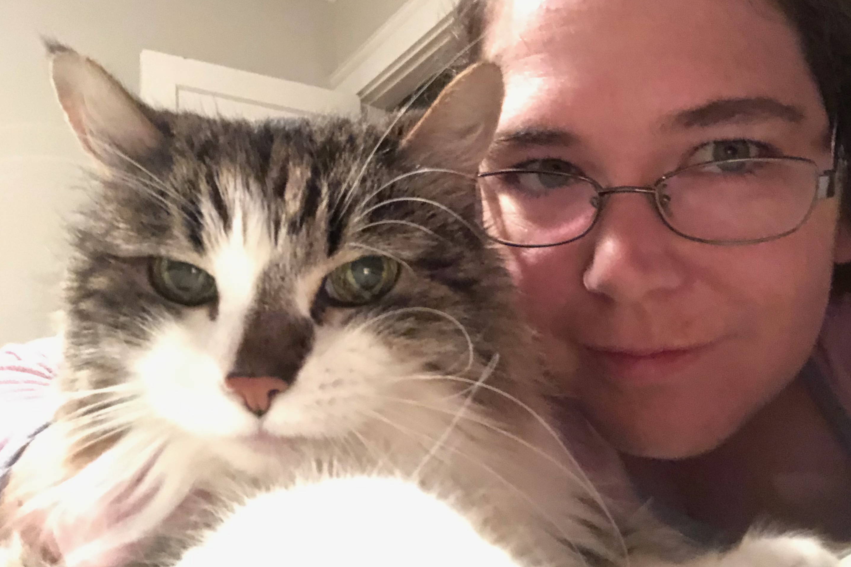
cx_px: 454
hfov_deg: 53.1
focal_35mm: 36
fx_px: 851
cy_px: 252
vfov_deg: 36.8
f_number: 2.2
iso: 1250
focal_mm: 2.87
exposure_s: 1/15
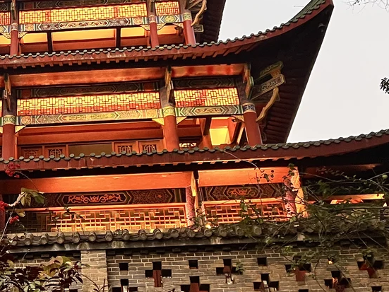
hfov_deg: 27.7
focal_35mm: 68
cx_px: 49
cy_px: 69
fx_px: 764
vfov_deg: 21.4
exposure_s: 1/50
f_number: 1.5
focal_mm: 5.7
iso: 250
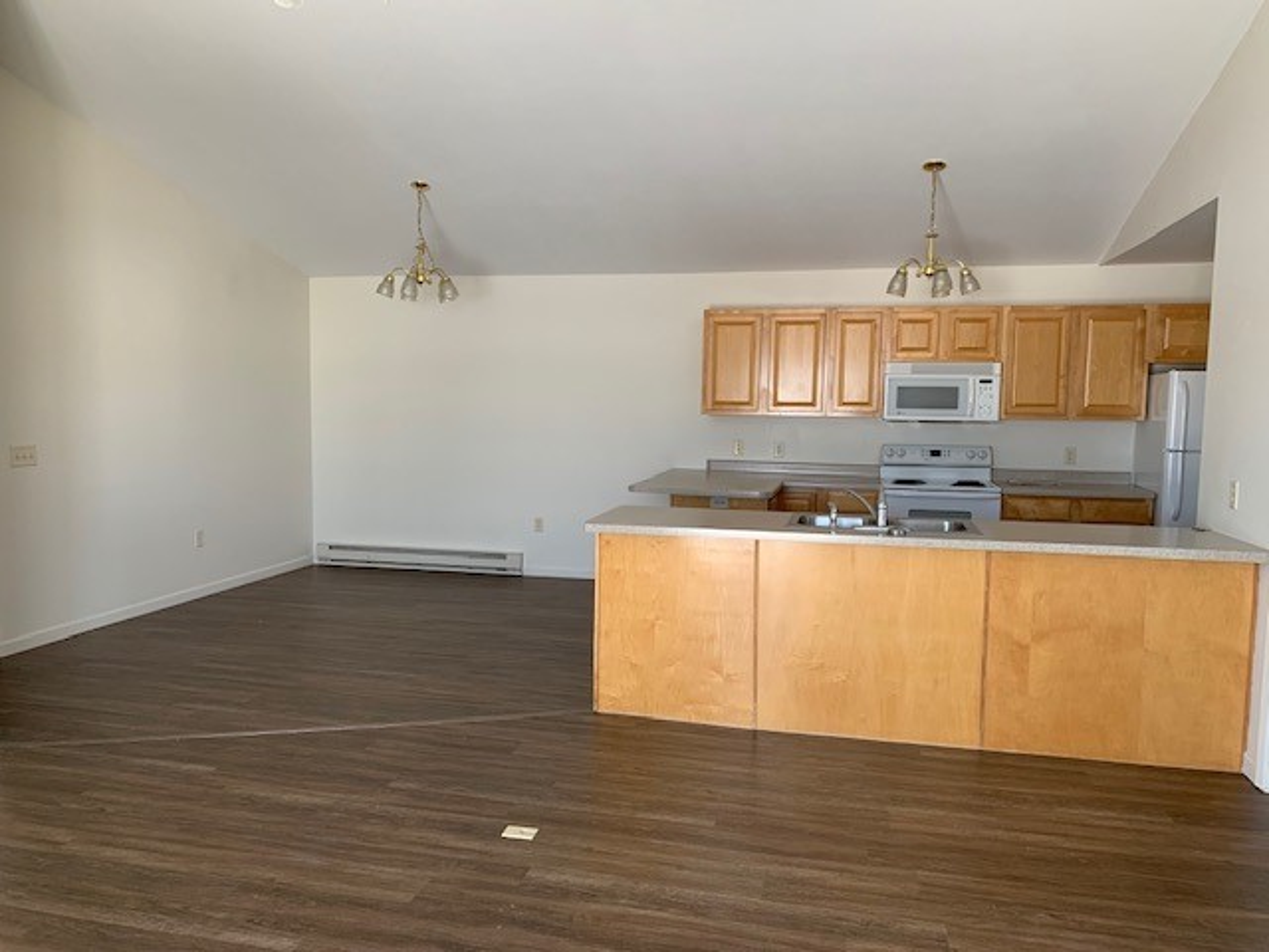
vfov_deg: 53.1
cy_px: 476
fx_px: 953
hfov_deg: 67.3
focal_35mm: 26
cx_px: 634
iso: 80
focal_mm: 4.25
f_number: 1.8
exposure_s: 1/121
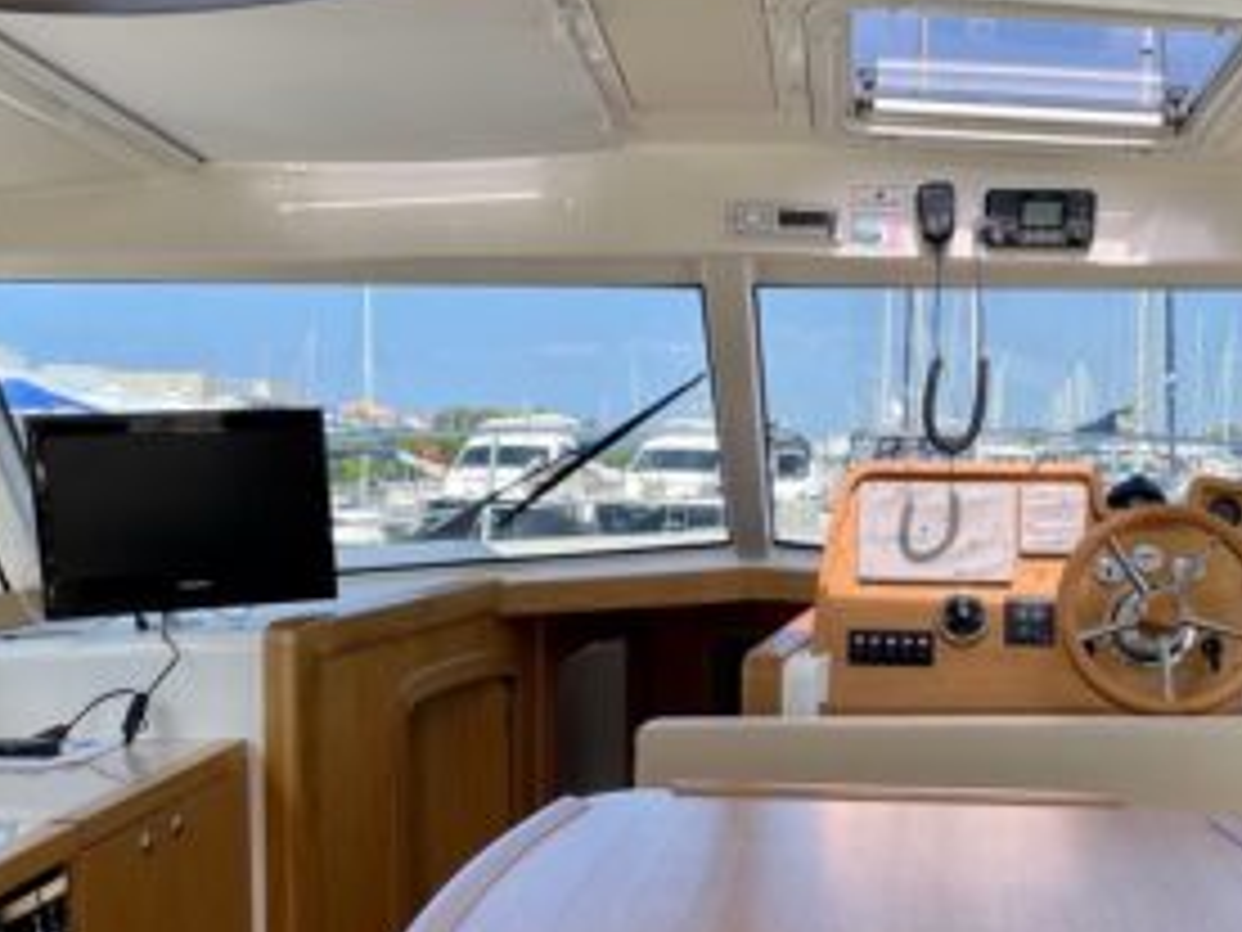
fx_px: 1579
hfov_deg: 42.4
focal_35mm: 44
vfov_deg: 32.4
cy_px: 662
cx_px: 817
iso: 32
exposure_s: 1/707
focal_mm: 4.2
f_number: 1.6
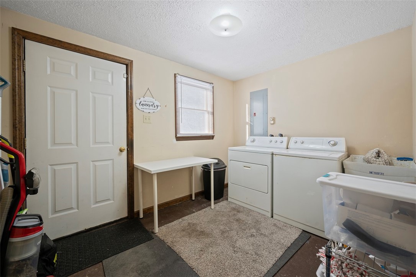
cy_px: 138
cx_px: 208
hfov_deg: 104.3
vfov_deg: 81.2
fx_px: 162
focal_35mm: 14
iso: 400
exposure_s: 1/2.5
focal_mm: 14
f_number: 8
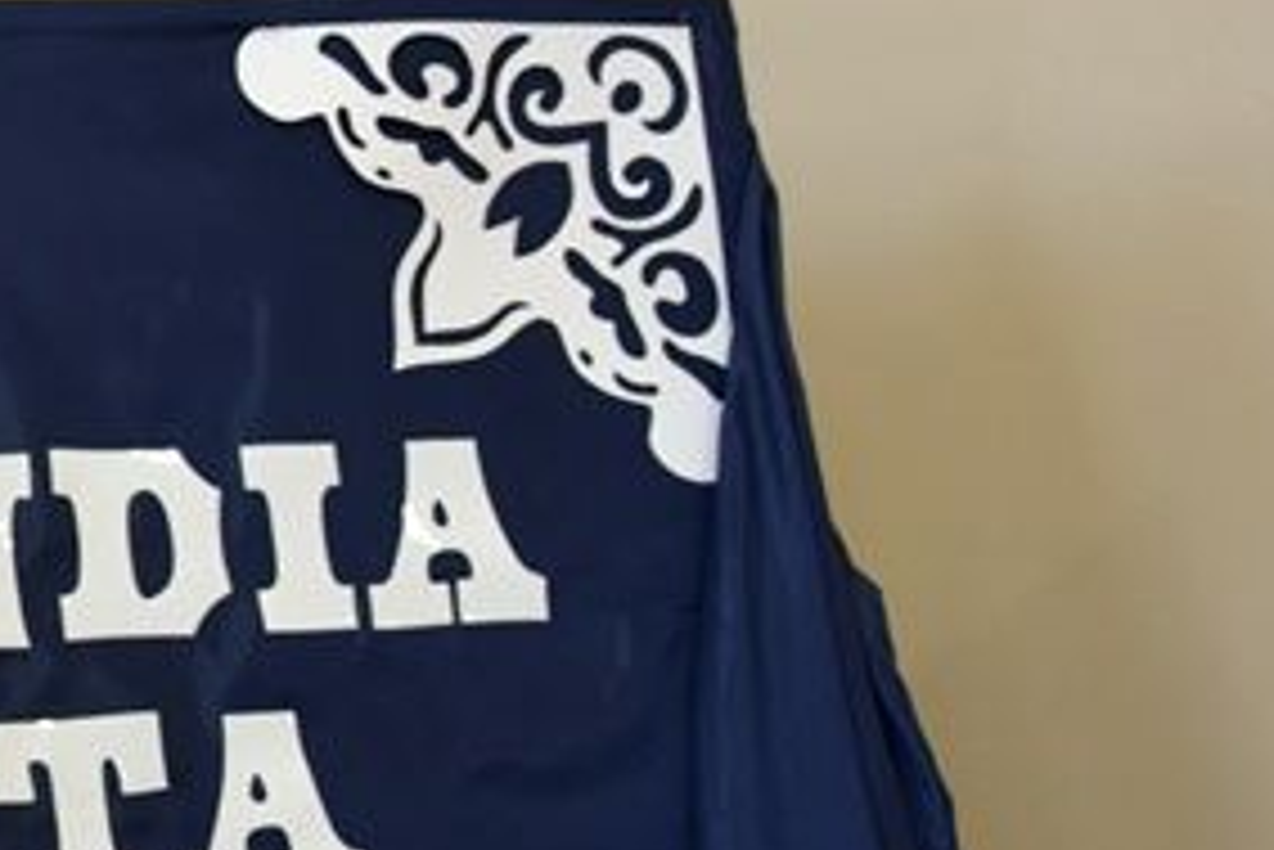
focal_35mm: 124
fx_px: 4390
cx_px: -693
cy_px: 576
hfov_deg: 15.2
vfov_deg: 11.1
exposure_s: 1/100
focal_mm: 26
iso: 250
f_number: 4
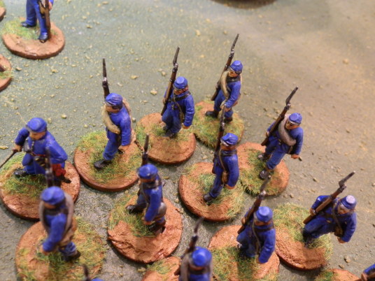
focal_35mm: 33
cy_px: 140
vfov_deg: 42.9
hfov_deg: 55.4
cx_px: 188
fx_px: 357
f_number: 3.2
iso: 320
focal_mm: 5.96
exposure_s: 1/8
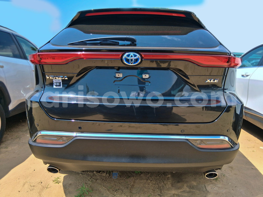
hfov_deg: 67.3
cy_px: 98
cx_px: 132
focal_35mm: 26
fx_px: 198
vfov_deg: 53.1
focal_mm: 3.98
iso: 25
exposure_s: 1/410
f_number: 1.8
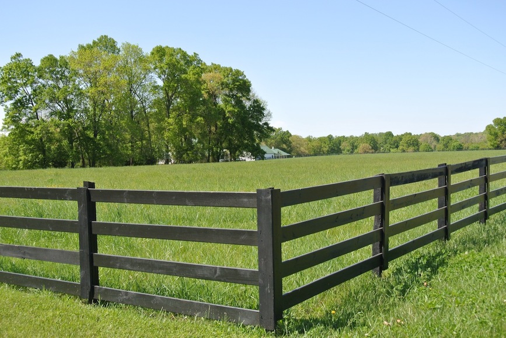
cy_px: 169
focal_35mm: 47
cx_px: 253
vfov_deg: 28.7
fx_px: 661
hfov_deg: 41.9
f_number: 5.6
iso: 100
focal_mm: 17.5
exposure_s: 1/250
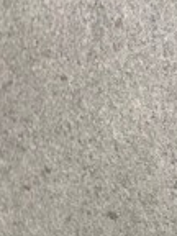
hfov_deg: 15.7
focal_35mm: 85
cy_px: 329
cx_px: 279
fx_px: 580
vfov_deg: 20.5
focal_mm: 4.25
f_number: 1.8
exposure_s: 1/50
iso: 100
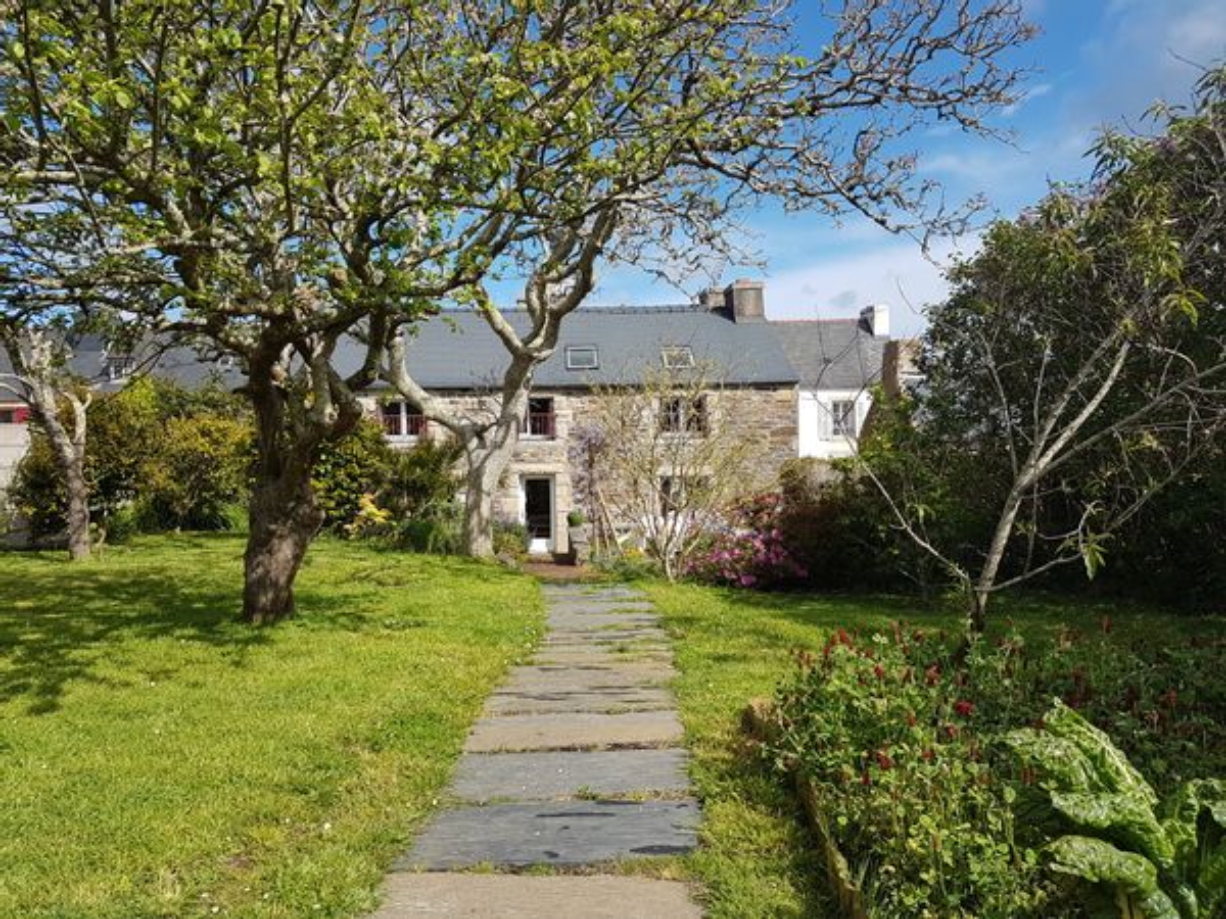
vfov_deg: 53.1
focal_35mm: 26
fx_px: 921
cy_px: 460
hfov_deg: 67.3
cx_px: 613
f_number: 1.7
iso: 40
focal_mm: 4.2
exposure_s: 1/1900
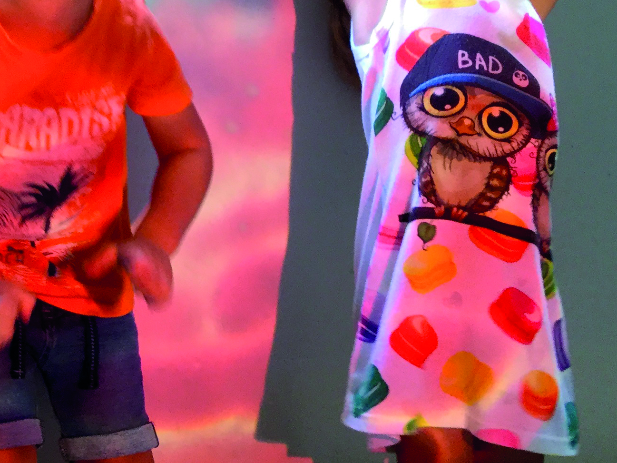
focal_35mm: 78
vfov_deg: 18.9
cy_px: 227
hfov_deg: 23.8
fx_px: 1390
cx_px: -12
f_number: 2.4
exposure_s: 1/33
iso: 64
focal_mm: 3.3
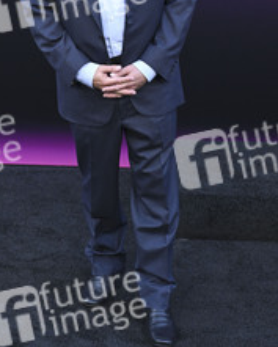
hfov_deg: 21.0
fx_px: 750
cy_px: 74
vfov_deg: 25.6
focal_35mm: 73
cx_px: 112
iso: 1600
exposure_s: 1/320
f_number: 5.6
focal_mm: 43
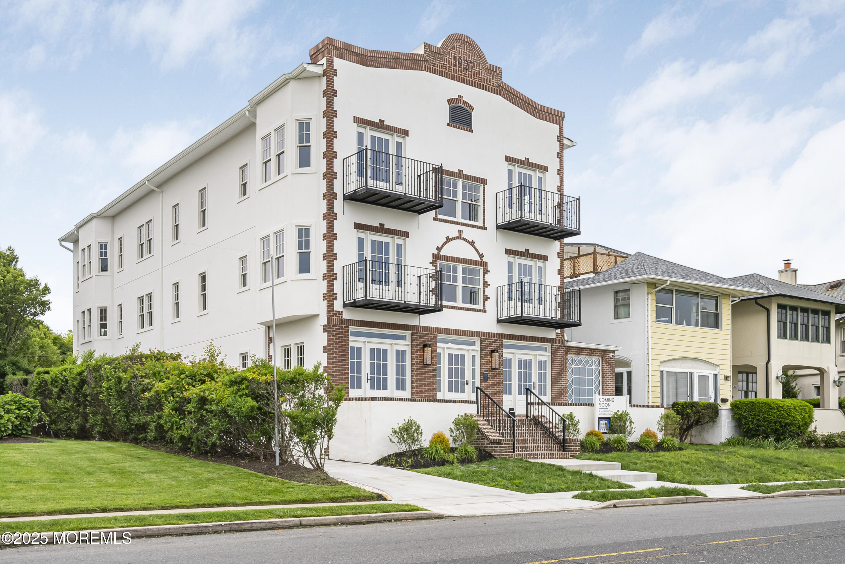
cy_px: 282
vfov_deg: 37.9
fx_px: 822
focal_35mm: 35
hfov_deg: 54.4
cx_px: 422
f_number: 16
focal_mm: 35
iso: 640
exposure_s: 1/100
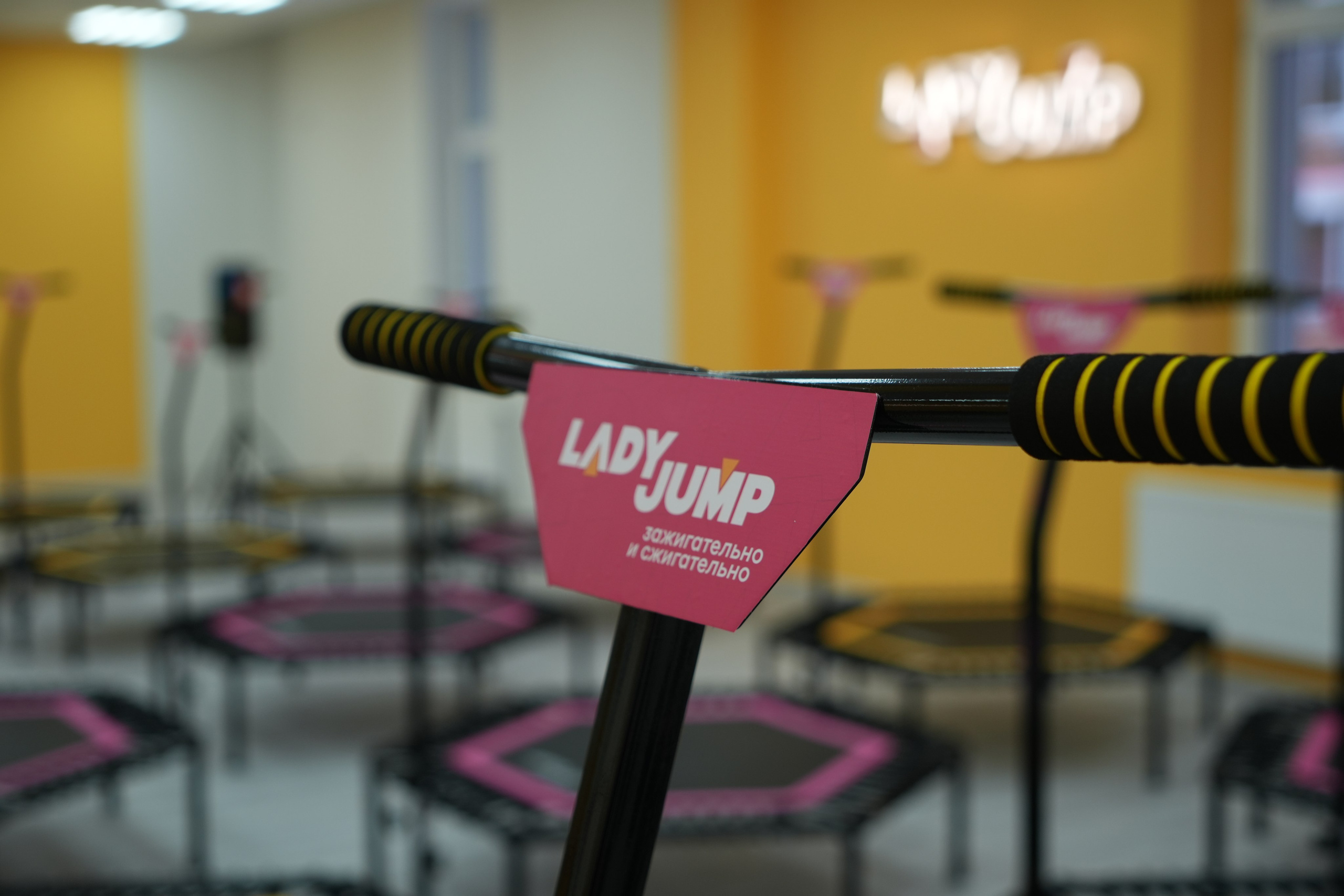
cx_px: 672
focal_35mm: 49
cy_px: 448
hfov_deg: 40.3
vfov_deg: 27.5
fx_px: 1829
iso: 400
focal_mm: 49
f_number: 4
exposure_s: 1/160
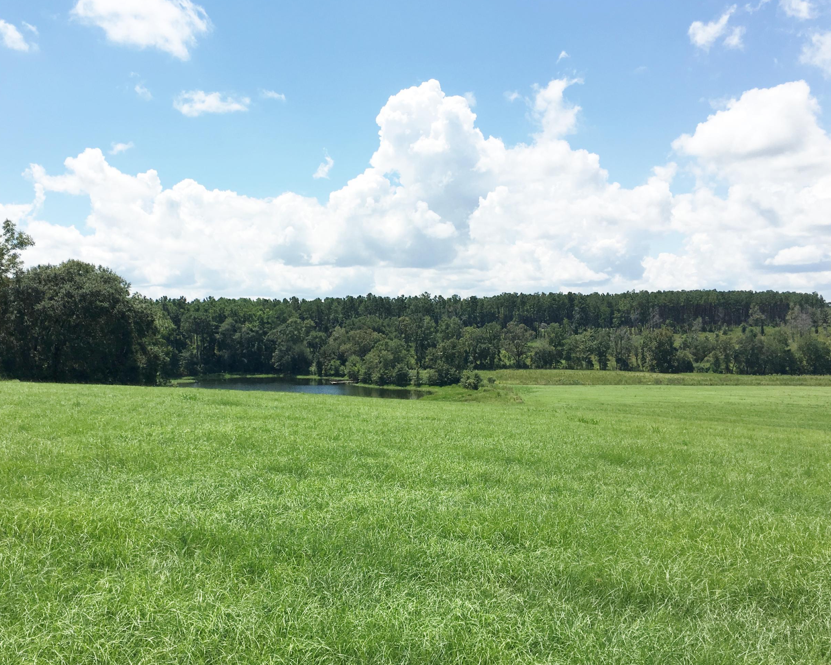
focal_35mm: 35
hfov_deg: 51.3
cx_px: 340
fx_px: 861
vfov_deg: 42.2
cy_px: 337
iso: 25
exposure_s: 1/2262
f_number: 2.2
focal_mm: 4.15
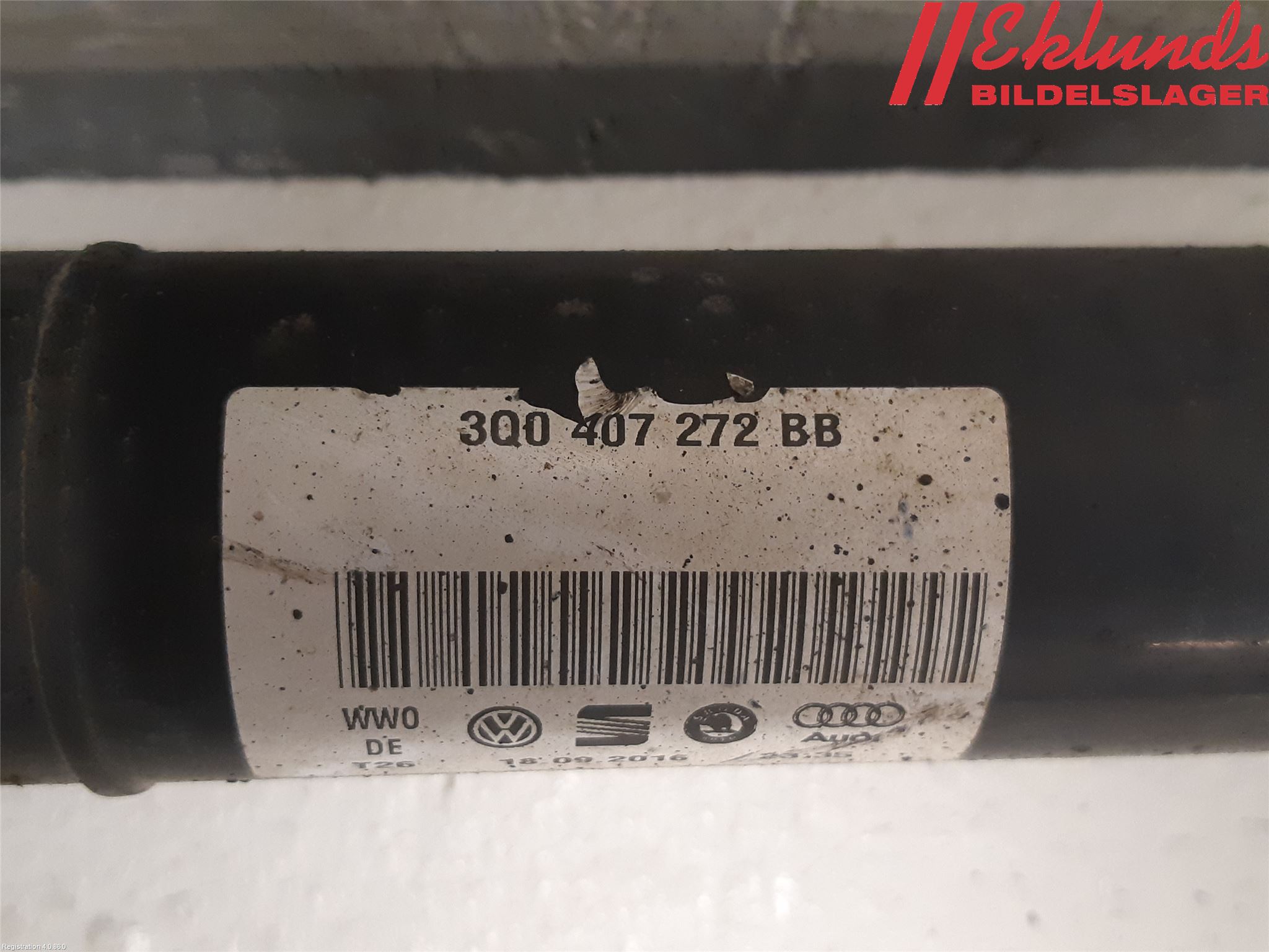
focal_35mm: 26
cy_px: 476
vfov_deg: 53.1
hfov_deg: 67.3
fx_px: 953
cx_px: 634
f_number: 1.7
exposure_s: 1/33
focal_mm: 3.93
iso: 250
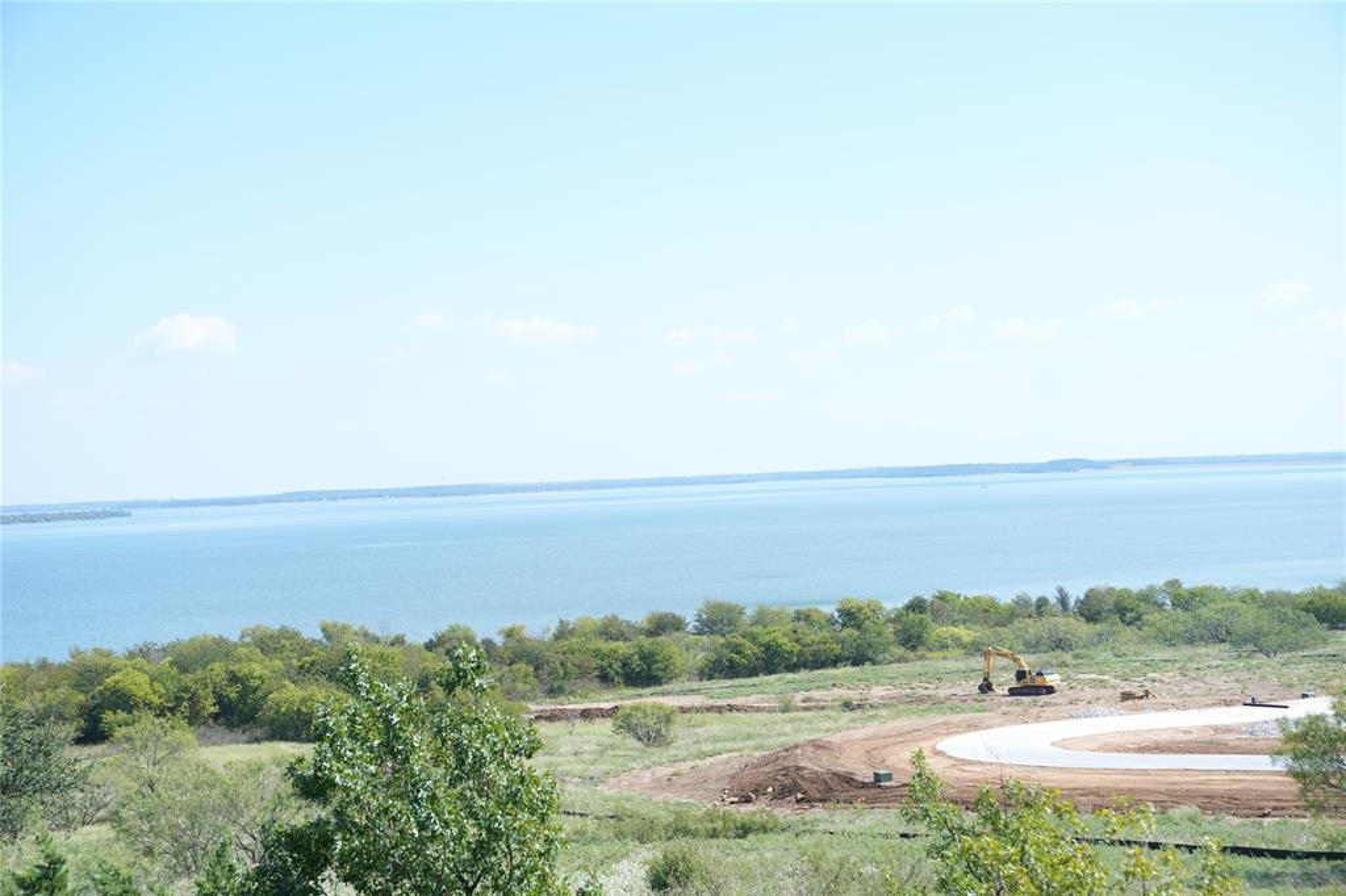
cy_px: 448
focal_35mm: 55
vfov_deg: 24.6
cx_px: 673
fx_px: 2056
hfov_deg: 36.3
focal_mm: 55
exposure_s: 1/1250
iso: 200
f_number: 3.5
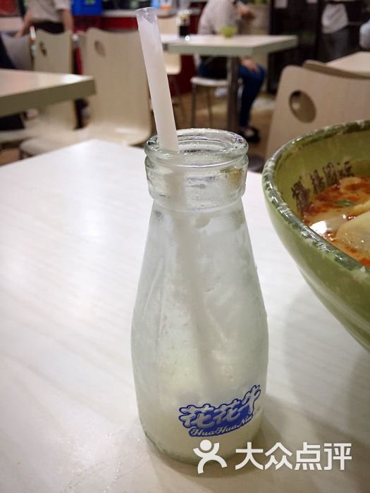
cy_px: 246
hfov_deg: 48.2
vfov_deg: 61.7
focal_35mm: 29
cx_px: 185
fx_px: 413
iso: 160
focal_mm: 4.15
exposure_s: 1/33
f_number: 2.2
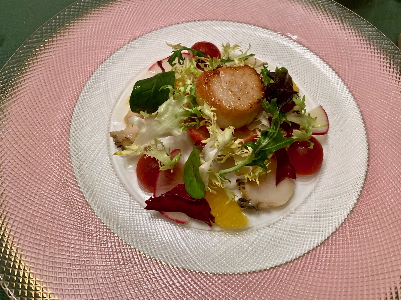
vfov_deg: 51.3
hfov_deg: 65.3
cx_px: 206
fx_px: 313
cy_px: 145
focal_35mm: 27
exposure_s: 1/50
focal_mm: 4.25
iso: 200
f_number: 1.8
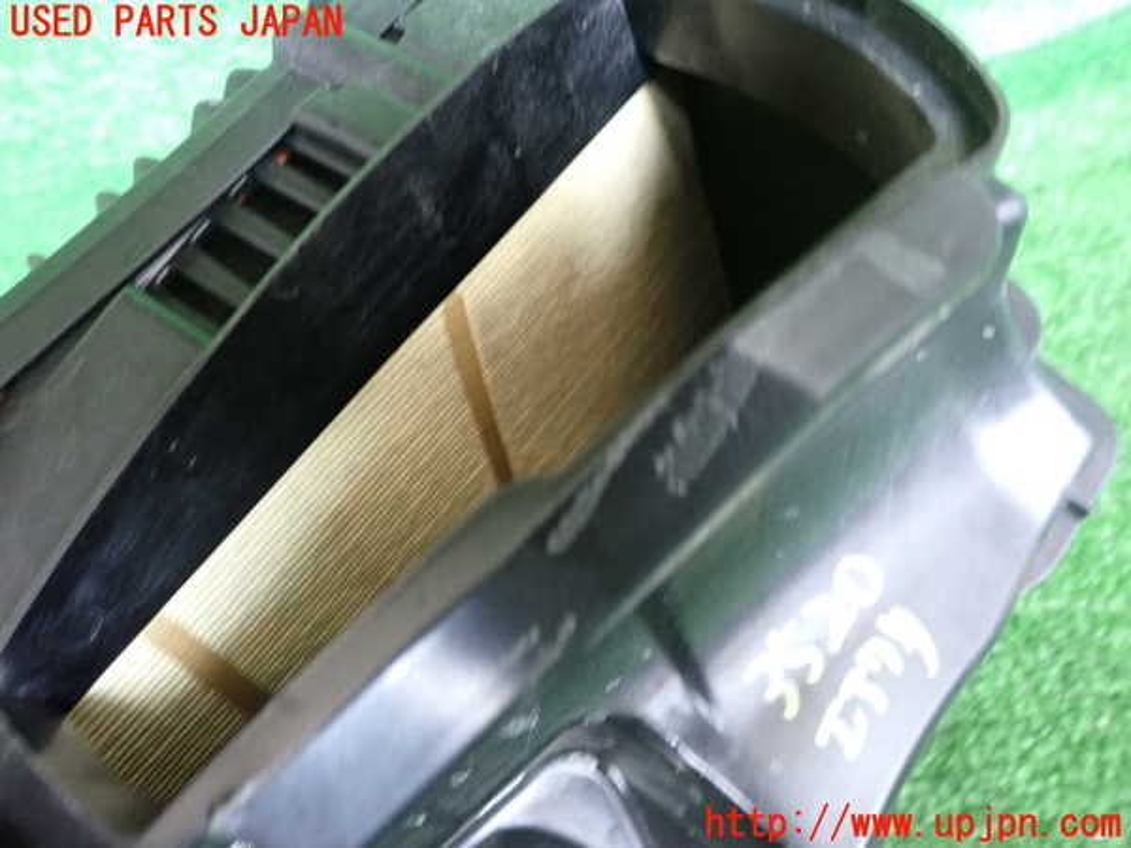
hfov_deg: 60.0
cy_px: 424
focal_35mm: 30
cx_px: 566
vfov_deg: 46.8
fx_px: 980
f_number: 2.3
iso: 800
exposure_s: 1/20
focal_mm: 5.4
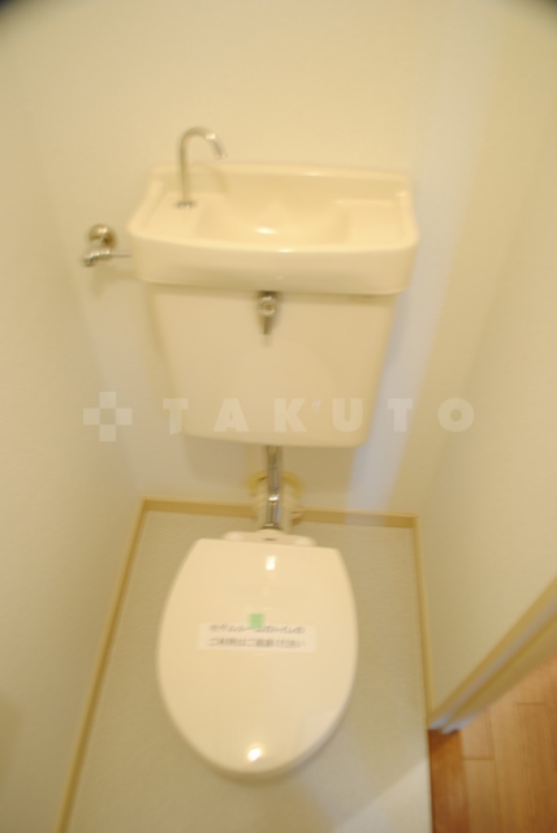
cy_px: 416
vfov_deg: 67.3
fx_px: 625
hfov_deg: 48.0
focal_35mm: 27
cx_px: 278
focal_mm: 18
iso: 100
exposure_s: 1/2.5
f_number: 3.5
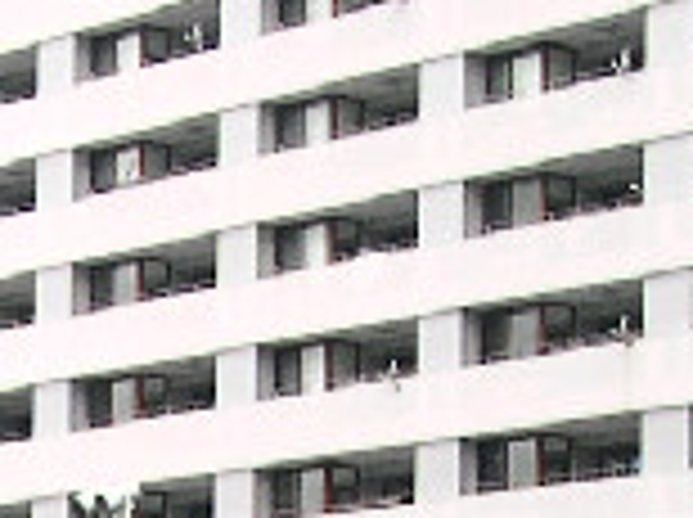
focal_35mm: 210
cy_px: 1324
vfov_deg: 6.6
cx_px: -356
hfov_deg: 9.2
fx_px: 4198
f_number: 7.6
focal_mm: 8
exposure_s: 1/85.4
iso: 100
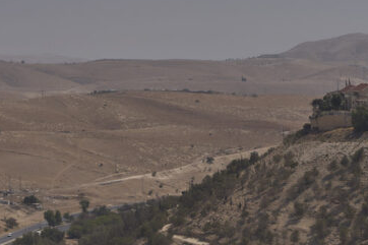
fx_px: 2156
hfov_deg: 9.8
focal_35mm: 211
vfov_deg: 6.5
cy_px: 139
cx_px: 193
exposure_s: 1/8000
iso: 200
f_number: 3.5
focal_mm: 106
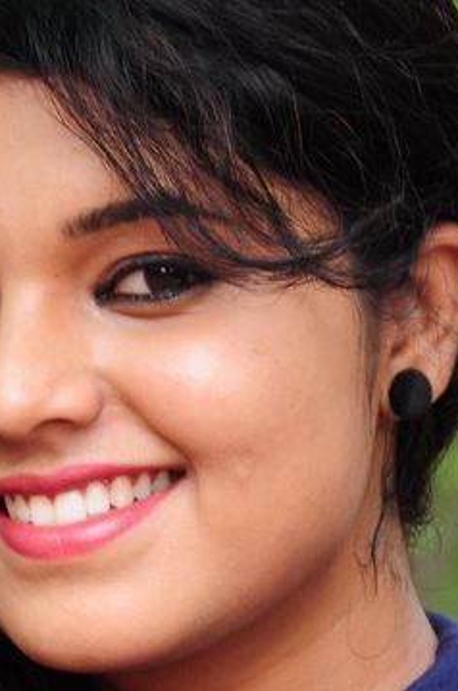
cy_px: 867
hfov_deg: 3.0
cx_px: 148
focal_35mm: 453
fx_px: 8678
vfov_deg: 4.5
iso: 500
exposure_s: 1/125
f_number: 6.3
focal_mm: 90
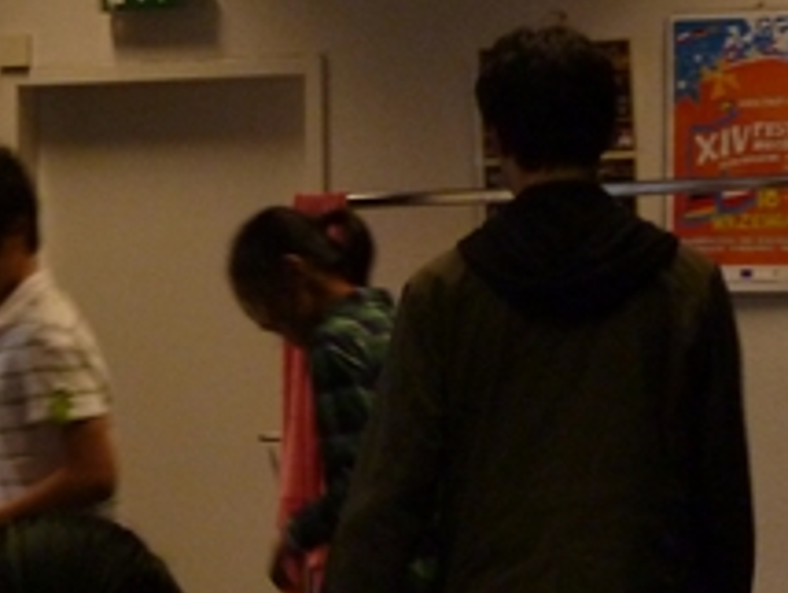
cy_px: 328
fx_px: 3510
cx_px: 140
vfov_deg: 9.7
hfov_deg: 12.7
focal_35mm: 154
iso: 400
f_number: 3.9
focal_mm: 9.1
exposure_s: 1/60
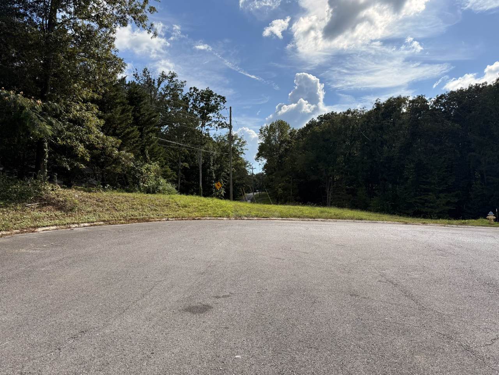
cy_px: 188
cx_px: 250
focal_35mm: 24
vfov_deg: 56.8
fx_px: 346
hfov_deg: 71.6
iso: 100
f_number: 1.78
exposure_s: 1/5319
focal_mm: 6.76
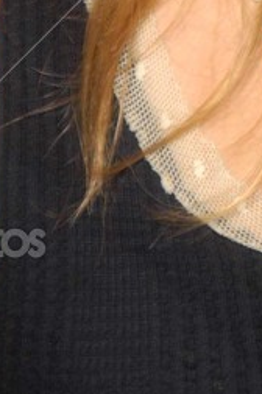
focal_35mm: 522
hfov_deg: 2.6
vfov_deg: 3.9
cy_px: -381
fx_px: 5714
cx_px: 462
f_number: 6.3
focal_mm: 86
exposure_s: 1/180
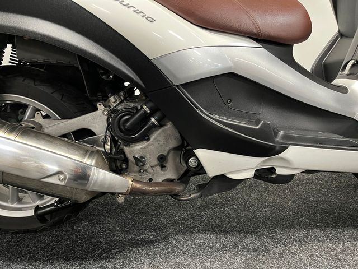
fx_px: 269
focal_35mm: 26
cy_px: 134
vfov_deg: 53.1
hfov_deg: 67.3
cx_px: 179
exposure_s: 1/33
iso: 400
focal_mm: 5.1
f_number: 1.6
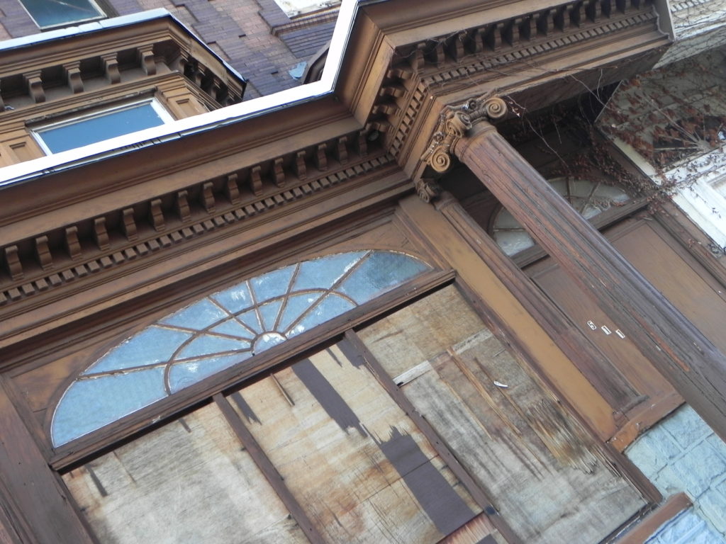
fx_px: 965
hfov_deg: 41.2
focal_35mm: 46
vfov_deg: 31.5
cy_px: 272
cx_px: 363
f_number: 3.2
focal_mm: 8.2
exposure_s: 1/66.4
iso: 160
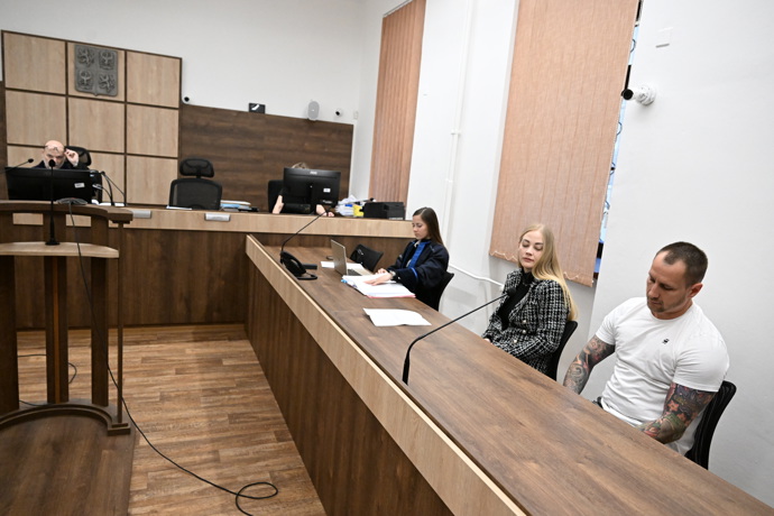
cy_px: 258
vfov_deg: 53.1
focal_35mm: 24
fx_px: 516
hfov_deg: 73.7
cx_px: 387
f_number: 4.5
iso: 8000
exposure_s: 1/1000
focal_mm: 24
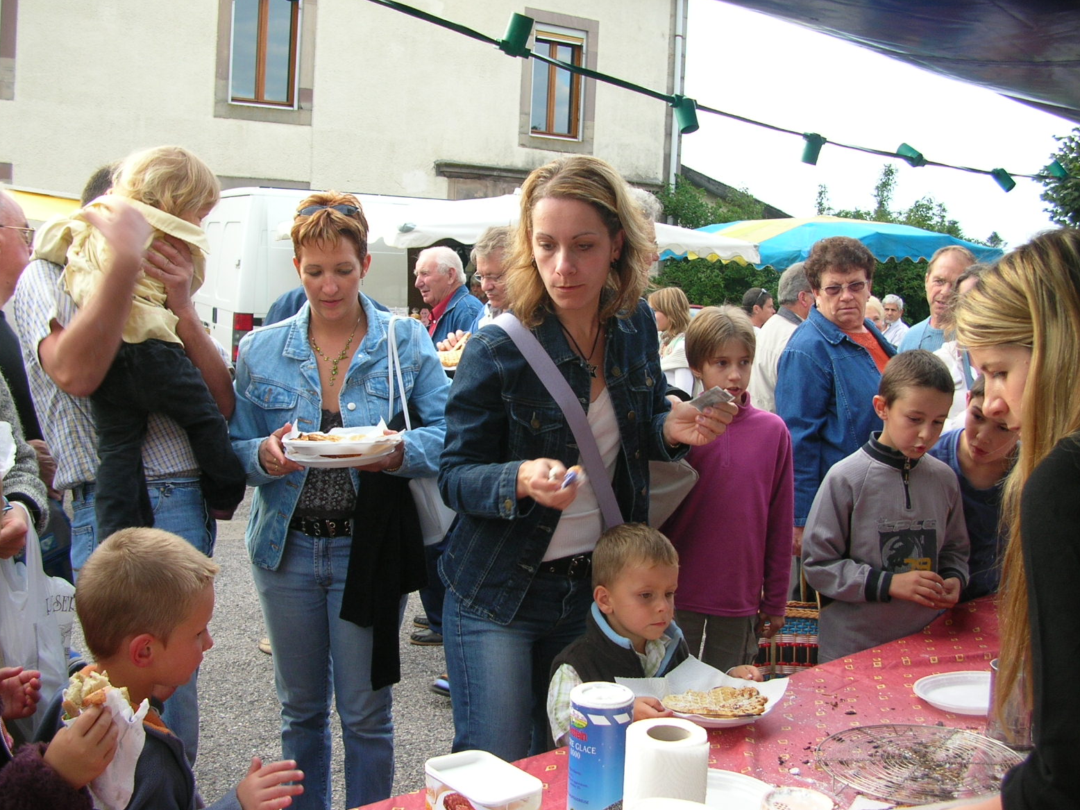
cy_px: 409
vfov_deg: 39.7
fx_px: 1123
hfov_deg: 51.4
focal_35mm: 36
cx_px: 545
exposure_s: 1/95.1
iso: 50
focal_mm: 5.8
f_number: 2.8
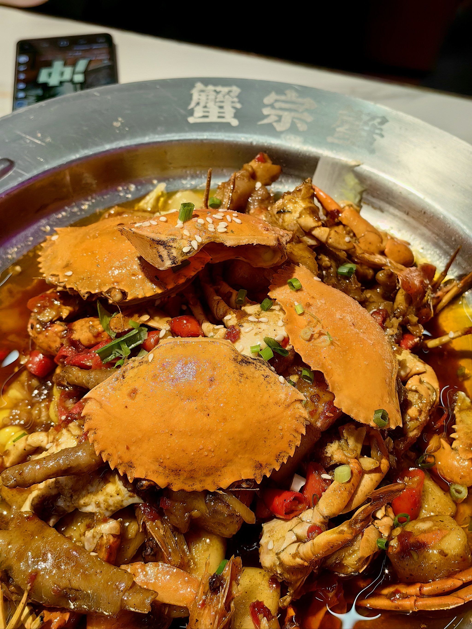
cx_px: 236
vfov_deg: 46.8
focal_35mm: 40
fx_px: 727
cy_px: 314
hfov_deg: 36.0
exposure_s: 1/385
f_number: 2
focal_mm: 5.75
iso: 50
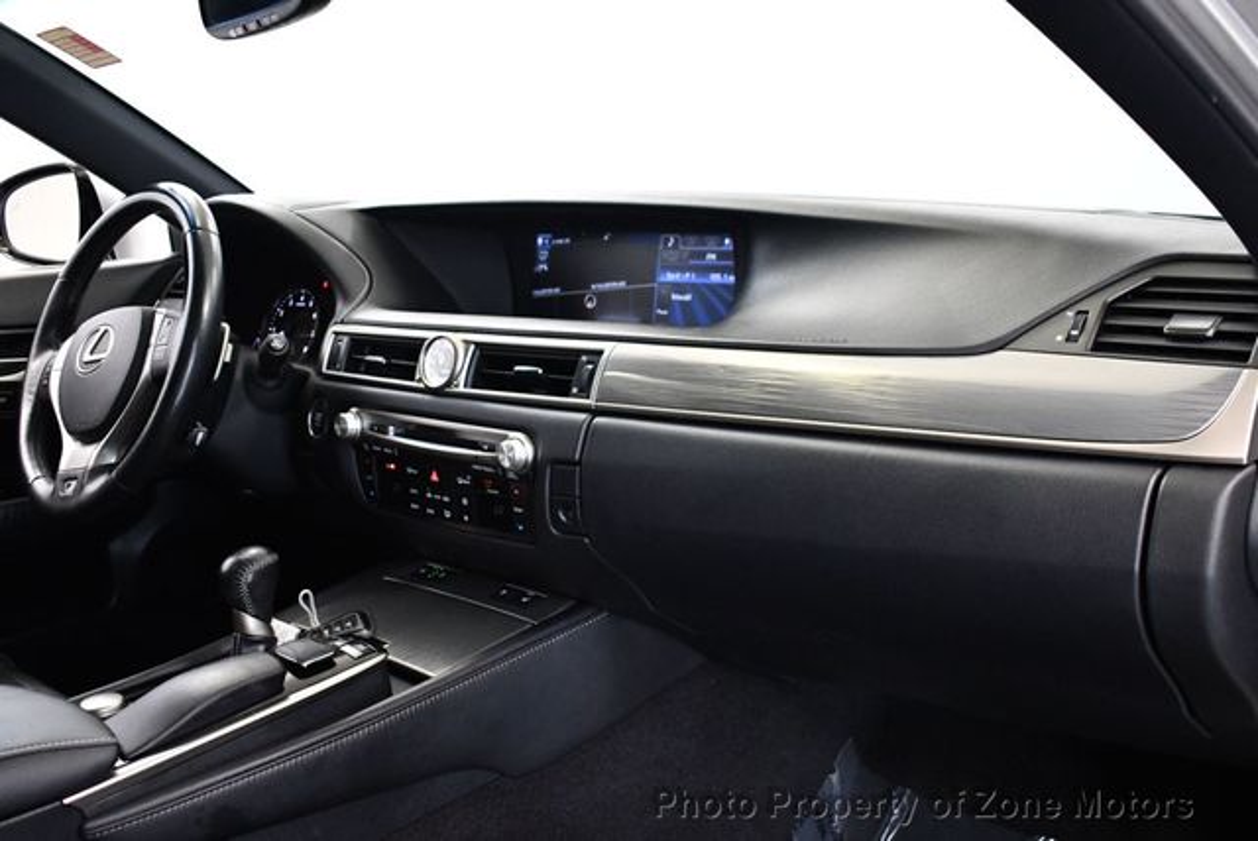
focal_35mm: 36
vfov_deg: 36.9
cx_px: 629
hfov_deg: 53.1
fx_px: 1259
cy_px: 420
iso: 3200
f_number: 3.5
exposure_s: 1/125
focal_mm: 18
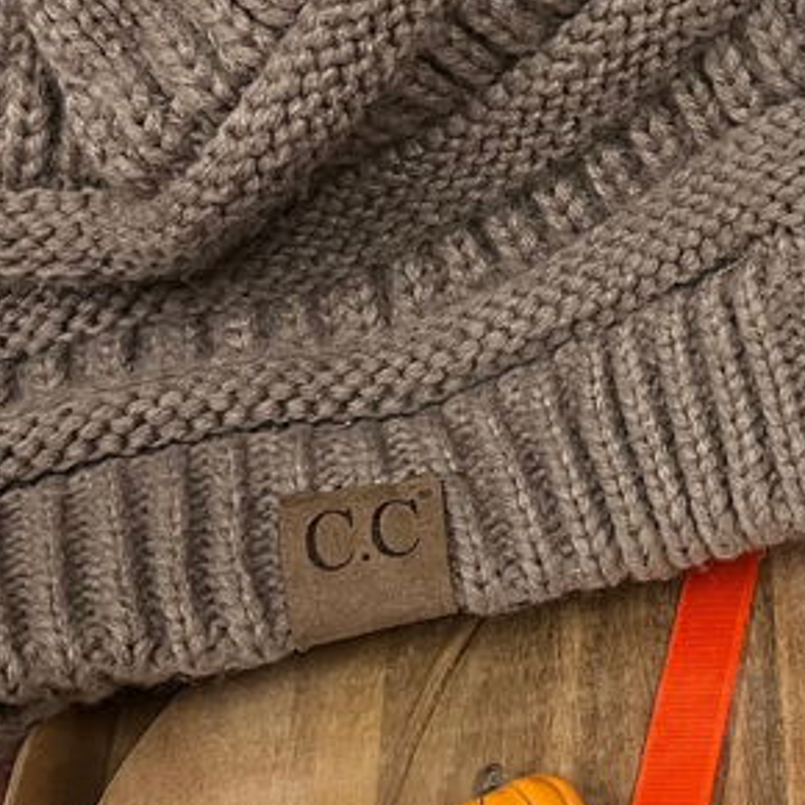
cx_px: 963
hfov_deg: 17.5
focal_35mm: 95
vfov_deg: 18.0
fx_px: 2499
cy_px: 92
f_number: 1.5
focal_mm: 5.7
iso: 160
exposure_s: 1/60
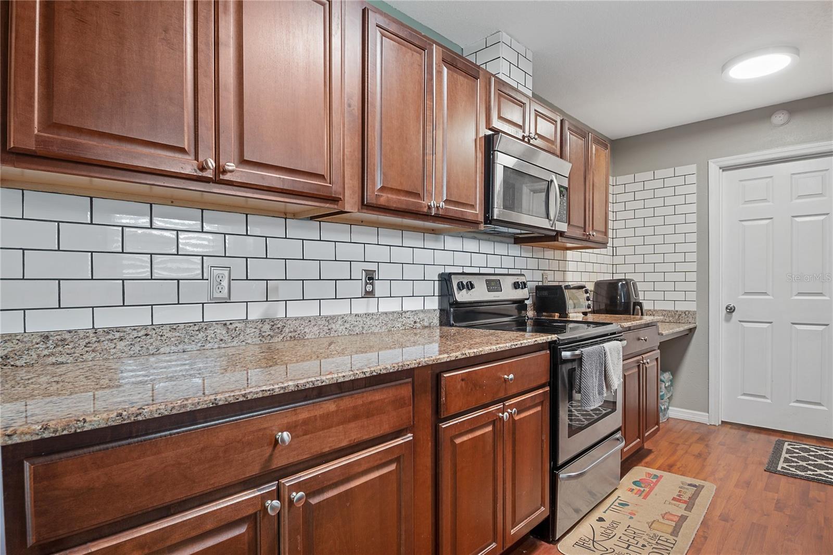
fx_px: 416
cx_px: 416
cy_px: 278
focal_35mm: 18
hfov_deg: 90.0
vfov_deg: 67.4
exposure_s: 1/1.25
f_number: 9
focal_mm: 12
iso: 100
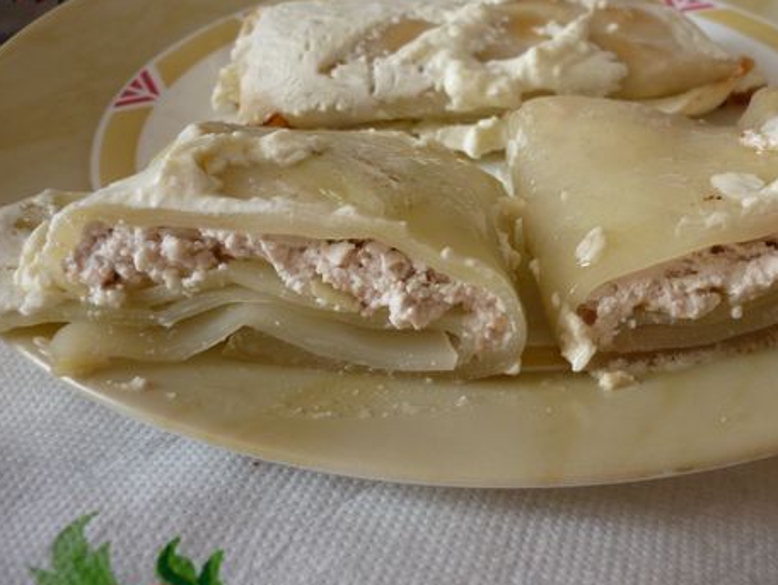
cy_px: 249
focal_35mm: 47
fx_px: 1057
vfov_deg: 30.9
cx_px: 544
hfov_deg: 39.7
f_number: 2.8
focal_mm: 5.5
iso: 80
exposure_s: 1/40
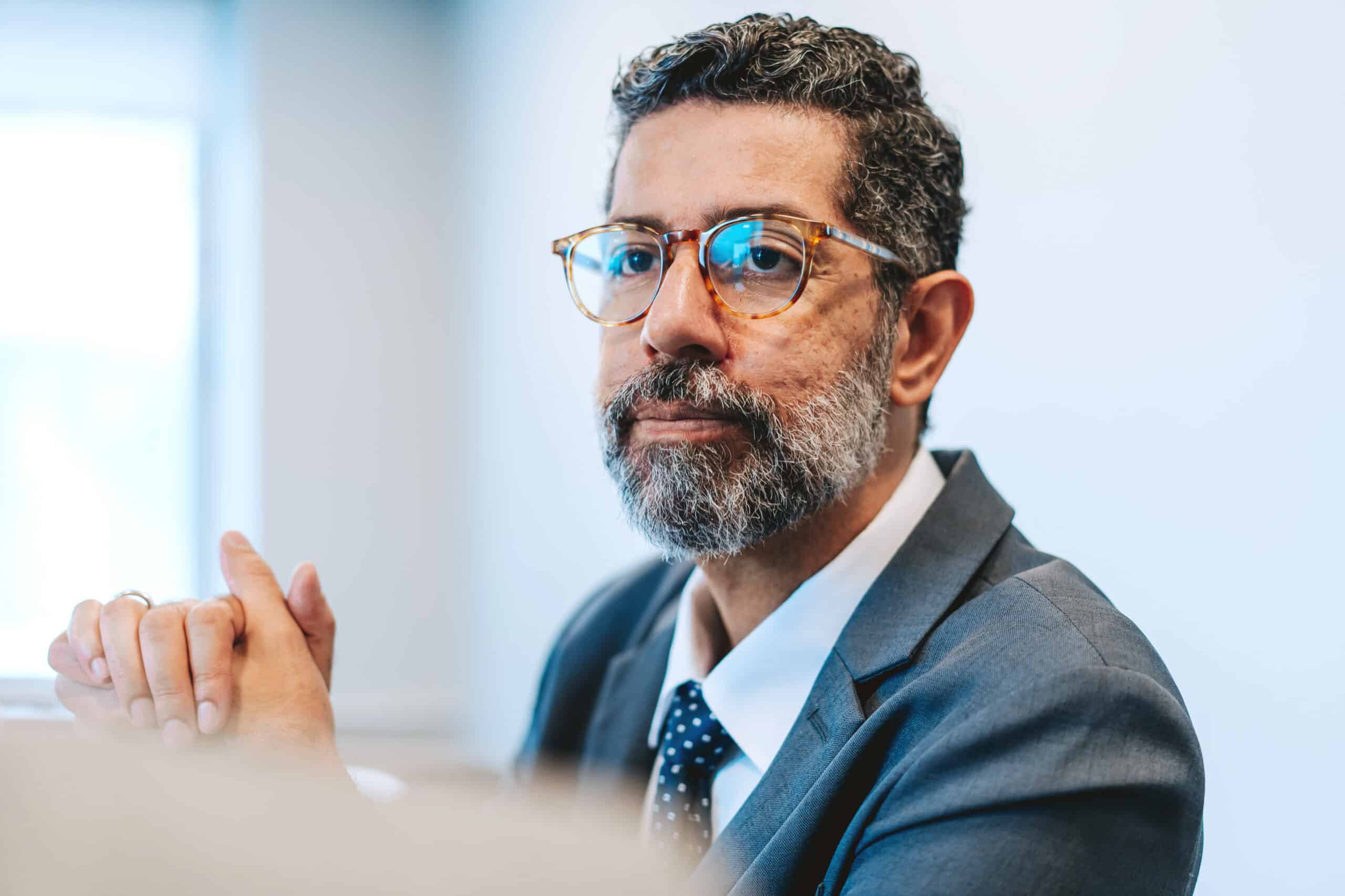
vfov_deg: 24.6
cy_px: 448
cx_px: 672
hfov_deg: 36.2
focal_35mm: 55
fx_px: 2055
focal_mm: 55
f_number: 1.8
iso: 400
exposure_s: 1/200
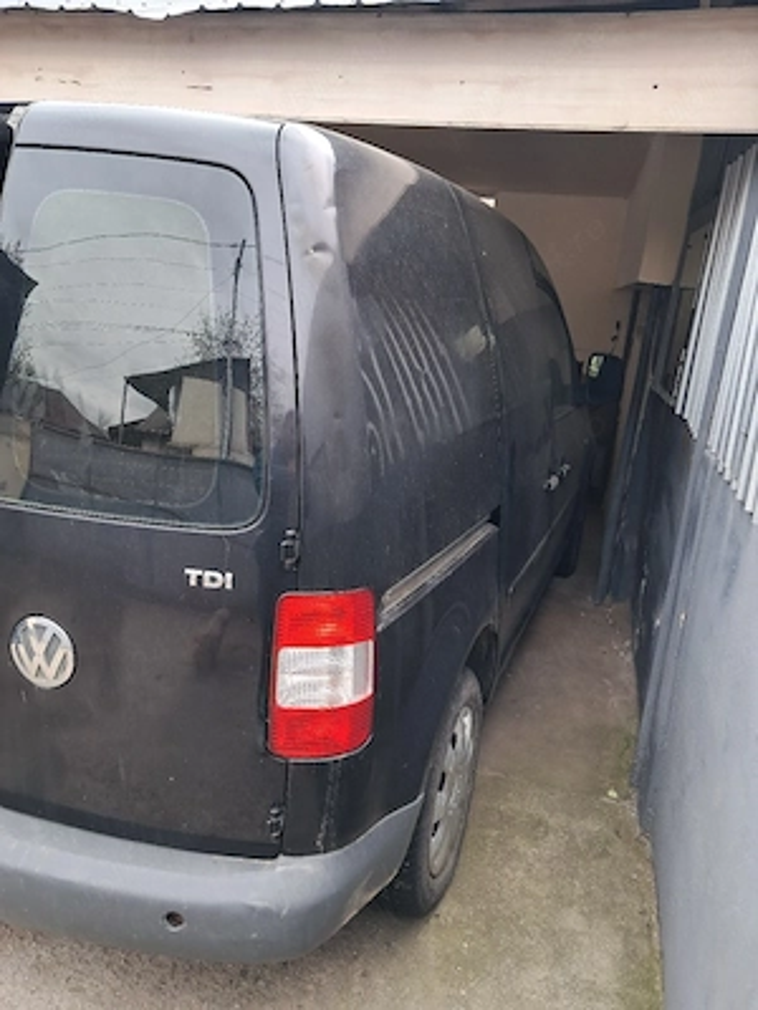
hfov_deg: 51.4
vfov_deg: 65.3
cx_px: 379
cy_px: 505
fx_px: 788
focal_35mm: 27
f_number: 1.8
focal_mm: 4
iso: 50
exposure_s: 1/120
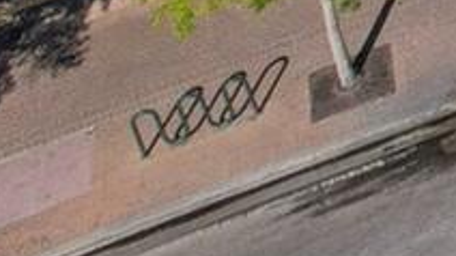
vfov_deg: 5.7
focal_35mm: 174
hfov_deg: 8.7
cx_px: 1607
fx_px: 2103
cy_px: -876
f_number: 2.8
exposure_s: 1/4000
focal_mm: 8.4
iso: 160
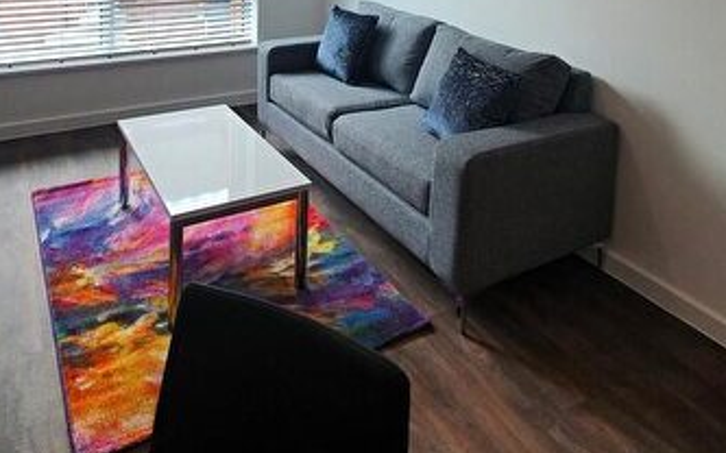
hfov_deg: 64.5
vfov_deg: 36.2
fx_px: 574
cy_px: -51
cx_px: 325
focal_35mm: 29
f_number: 2.2
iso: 50
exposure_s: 1/100
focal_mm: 1.8
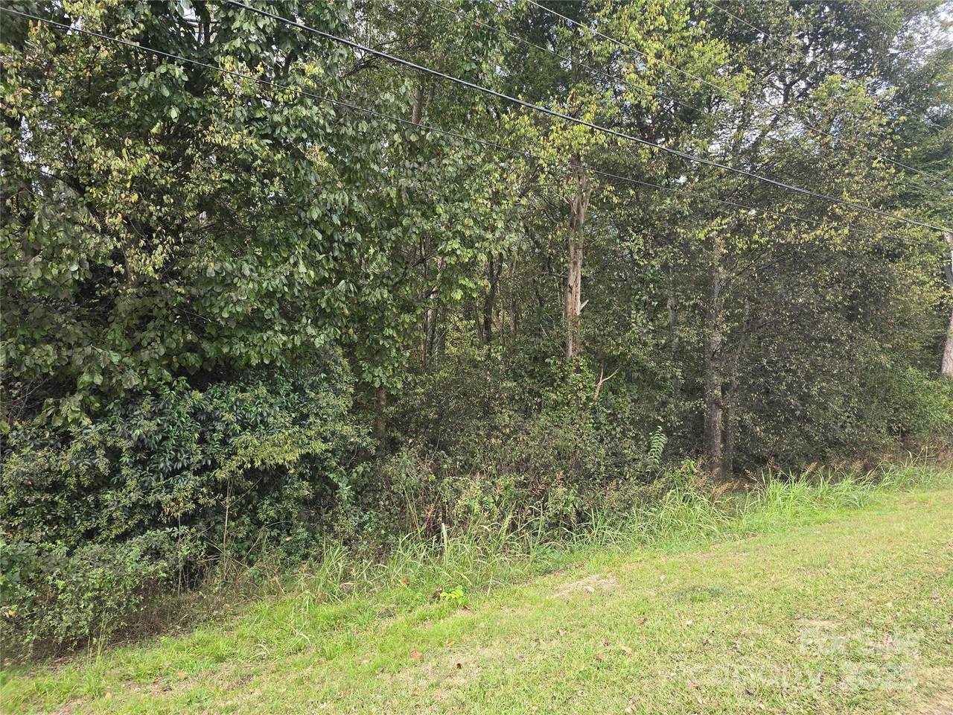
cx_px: 476
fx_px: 633
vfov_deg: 58.9
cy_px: 358
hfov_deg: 73.9
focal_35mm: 23
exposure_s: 1/180
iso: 20
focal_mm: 6.3
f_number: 1.7
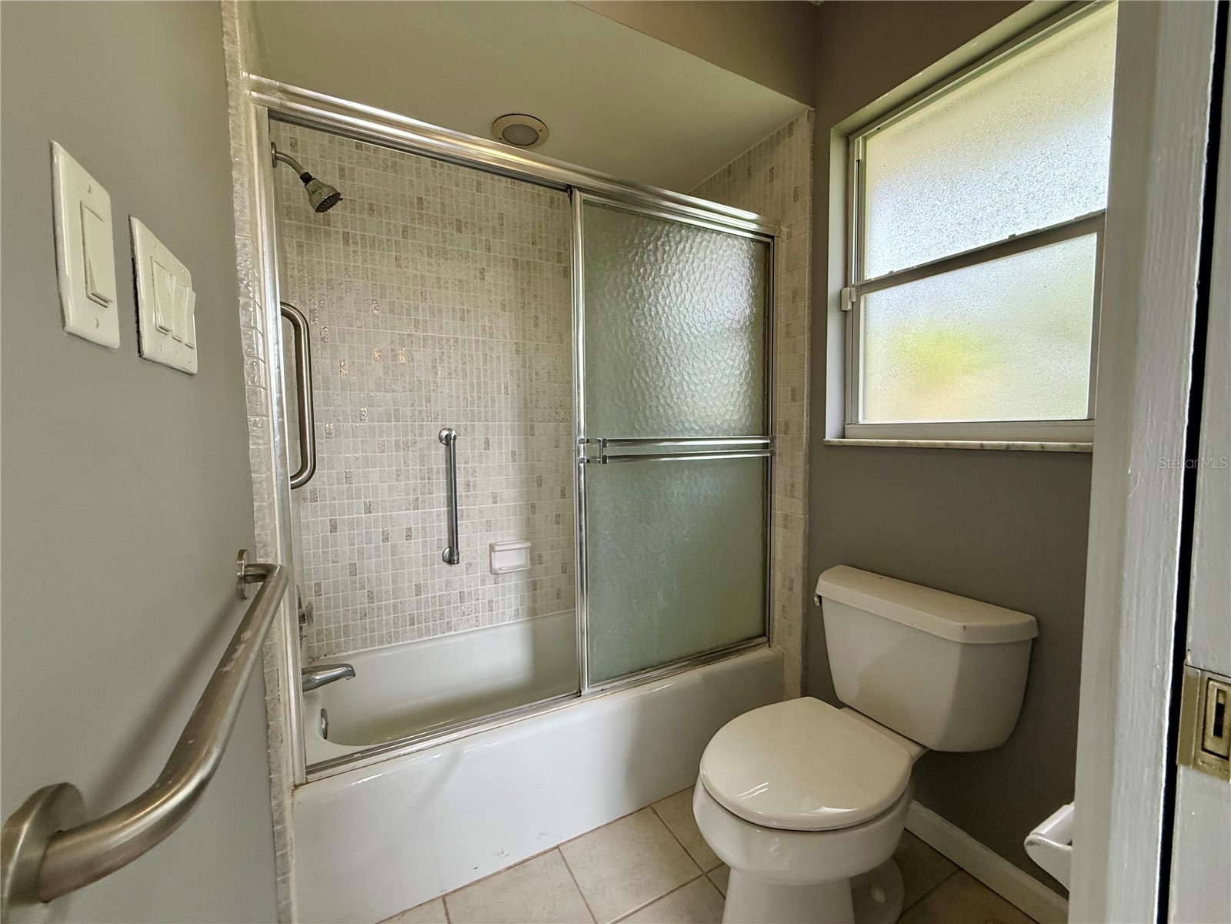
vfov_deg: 85.7
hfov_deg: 102.1
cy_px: 462
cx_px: 616
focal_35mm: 14
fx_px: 498
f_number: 2.2
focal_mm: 2.22
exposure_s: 1/120
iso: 200
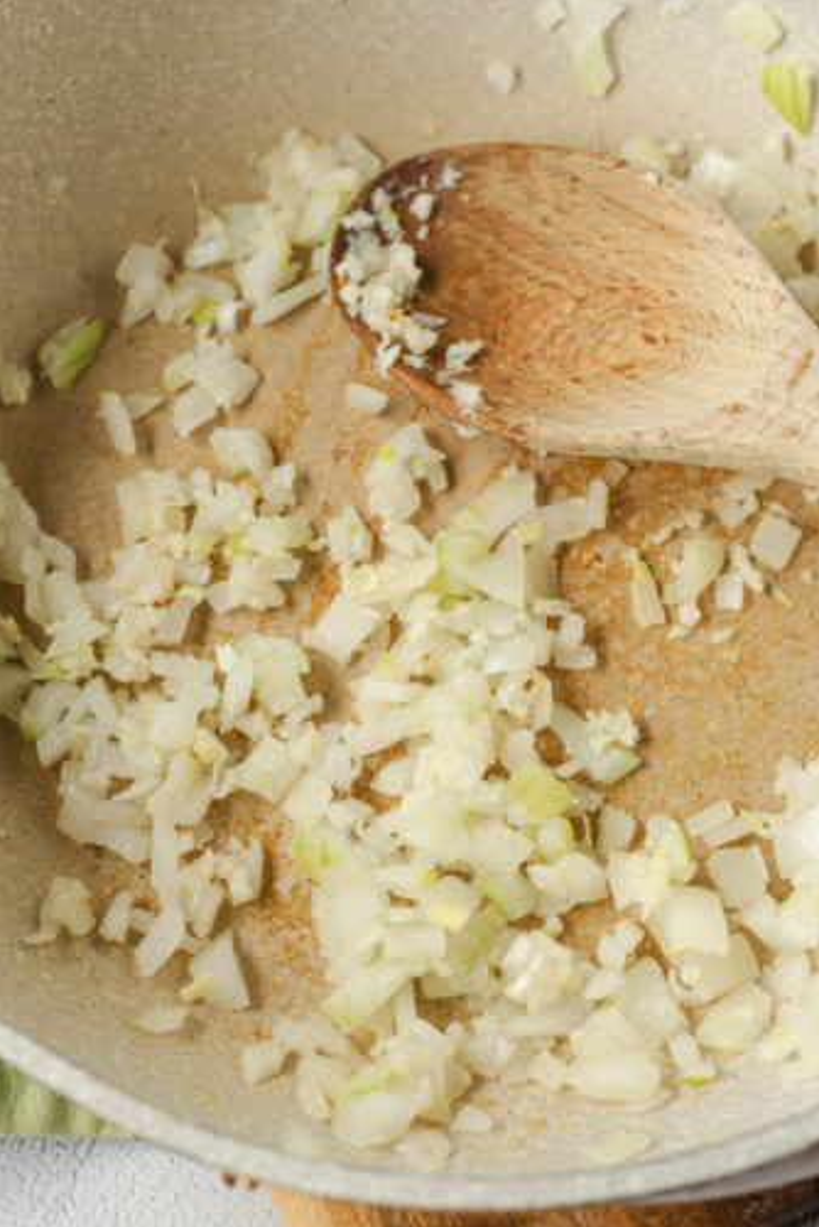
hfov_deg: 18.2
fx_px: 2556
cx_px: 376
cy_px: 640
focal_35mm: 75
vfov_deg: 27.0
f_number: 5
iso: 400
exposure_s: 1/30
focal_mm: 50
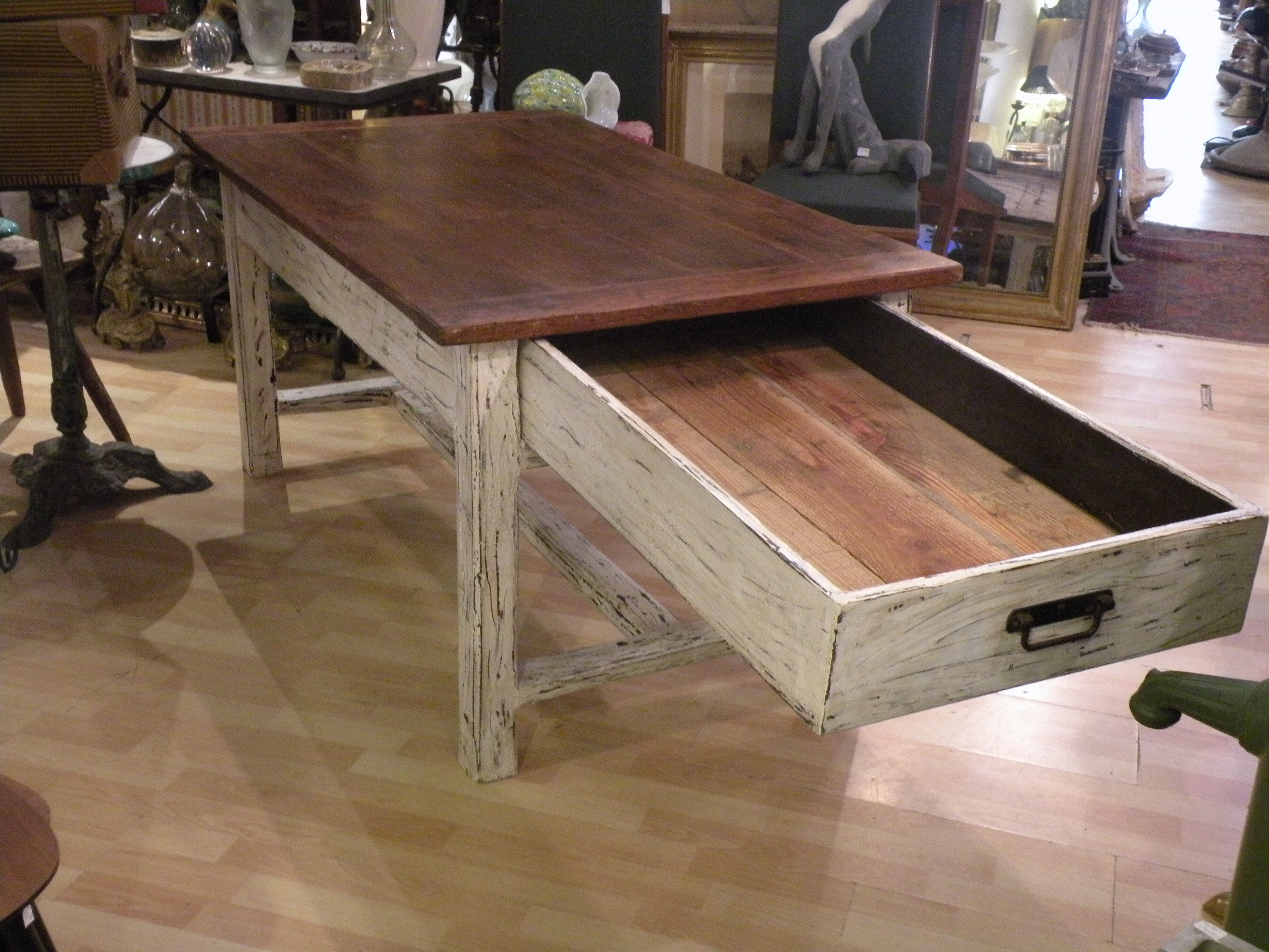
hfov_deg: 44.8
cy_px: 476
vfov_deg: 34.3
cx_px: 634
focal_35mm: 42
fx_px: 1540
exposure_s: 1/10.3
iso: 400
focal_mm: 7.4
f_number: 3.2
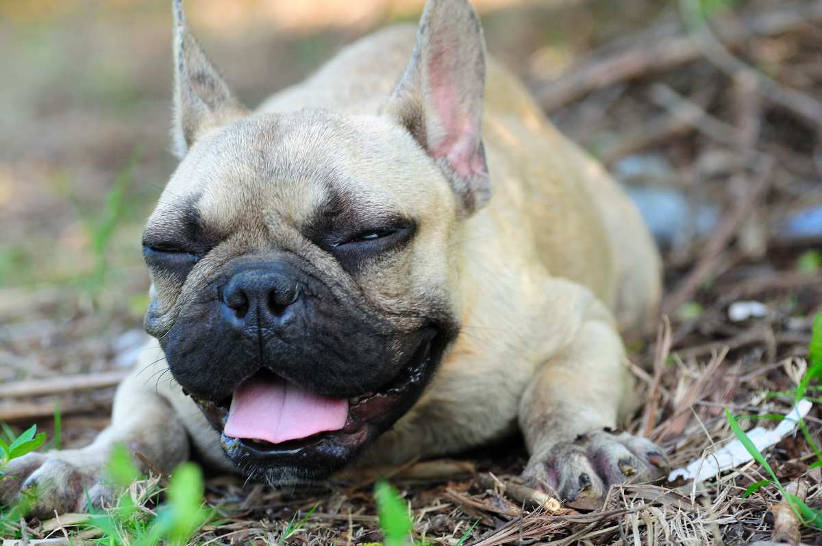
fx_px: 3489
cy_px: 273
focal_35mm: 153
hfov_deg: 13.4
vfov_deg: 8.9
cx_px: 411
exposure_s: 1/100
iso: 200
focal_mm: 102
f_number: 5.6
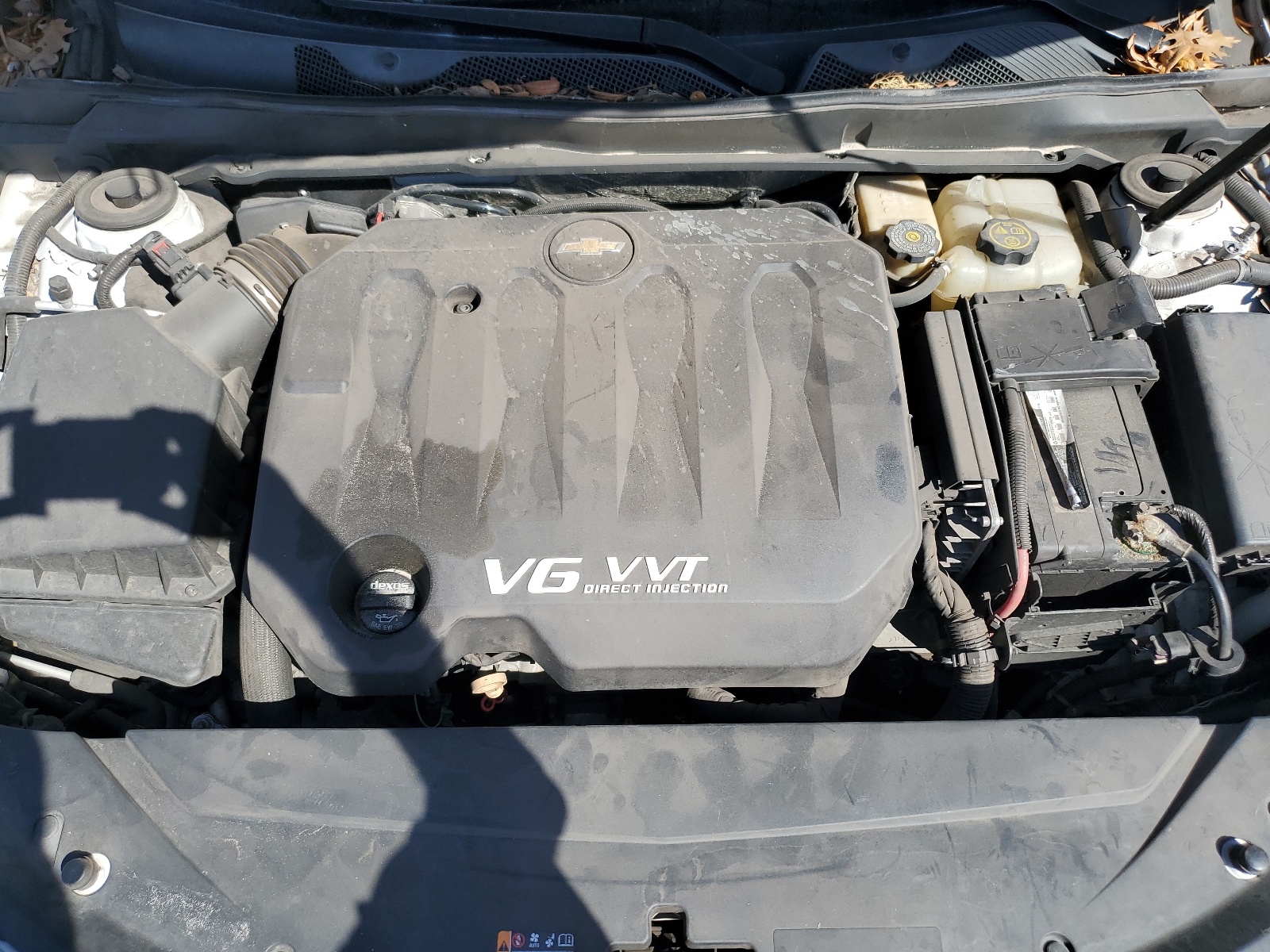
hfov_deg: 67.3
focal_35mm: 26
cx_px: 635
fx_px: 954
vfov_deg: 53.1
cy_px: 476
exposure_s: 1/2000
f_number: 1.5
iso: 50
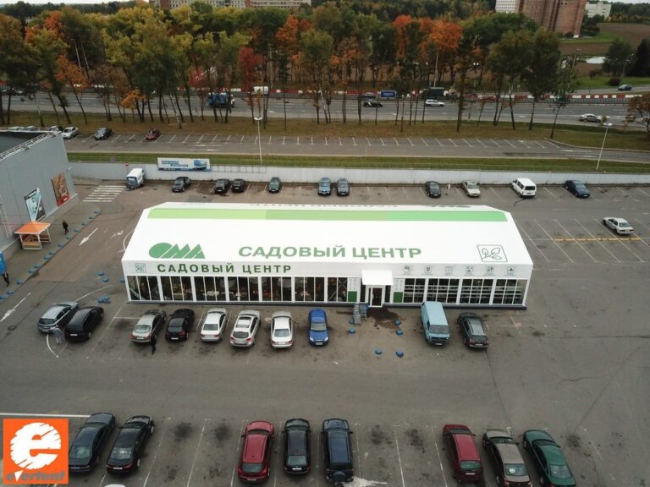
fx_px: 488
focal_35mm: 26
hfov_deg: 67.3
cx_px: 325
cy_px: 244
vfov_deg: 53.1
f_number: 2.2
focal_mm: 4.73
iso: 400
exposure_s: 1/1000
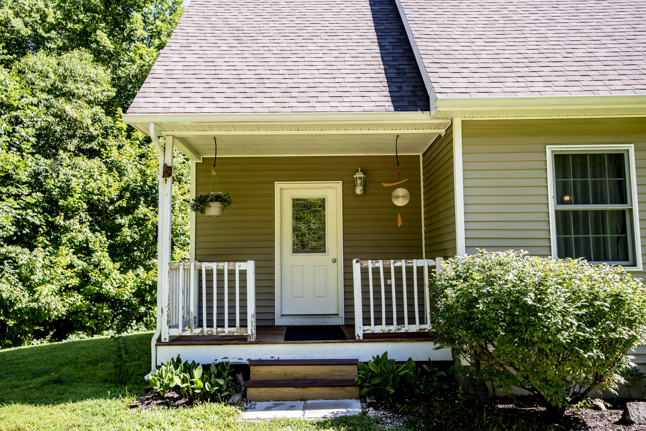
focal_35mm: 30
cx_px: 323
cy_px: 216
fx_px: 538
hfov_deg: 61.9
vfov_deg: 43.6
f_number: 3.5
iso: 50
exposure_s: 1/250
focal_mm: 30
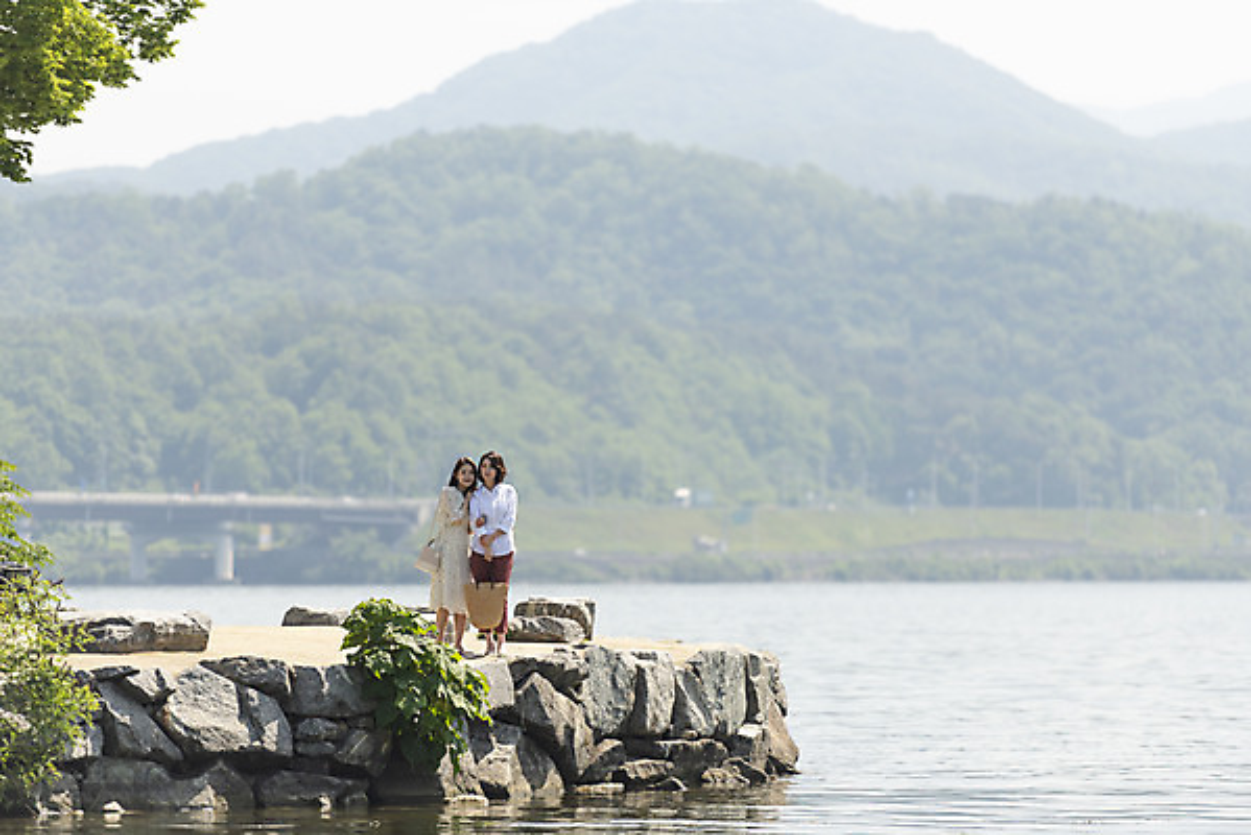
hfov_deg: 10.3
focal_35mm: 200
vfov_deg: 6.9
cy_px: 418
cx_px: 626
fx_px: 6953
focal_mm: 200
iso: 100
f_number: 2.8
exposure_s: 1/2500
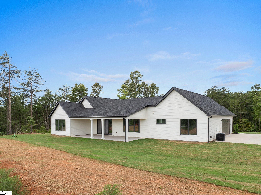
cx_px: 130
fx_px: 181
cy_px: 98
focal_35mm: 24
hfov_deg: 71.6
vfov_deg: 56.8
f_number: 2.8
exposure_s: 1/60
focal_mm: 12.29
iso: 100
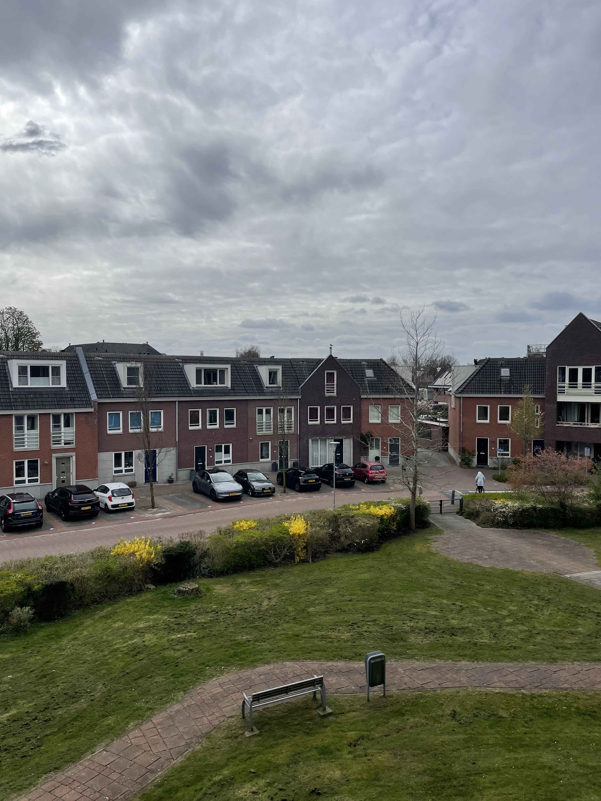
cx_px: 300
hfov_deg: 53.1
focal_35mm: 26
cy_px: 400
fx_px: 602
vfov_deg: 67.3
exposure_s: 1/9804
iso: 32
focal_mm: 4.2
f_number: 1.6
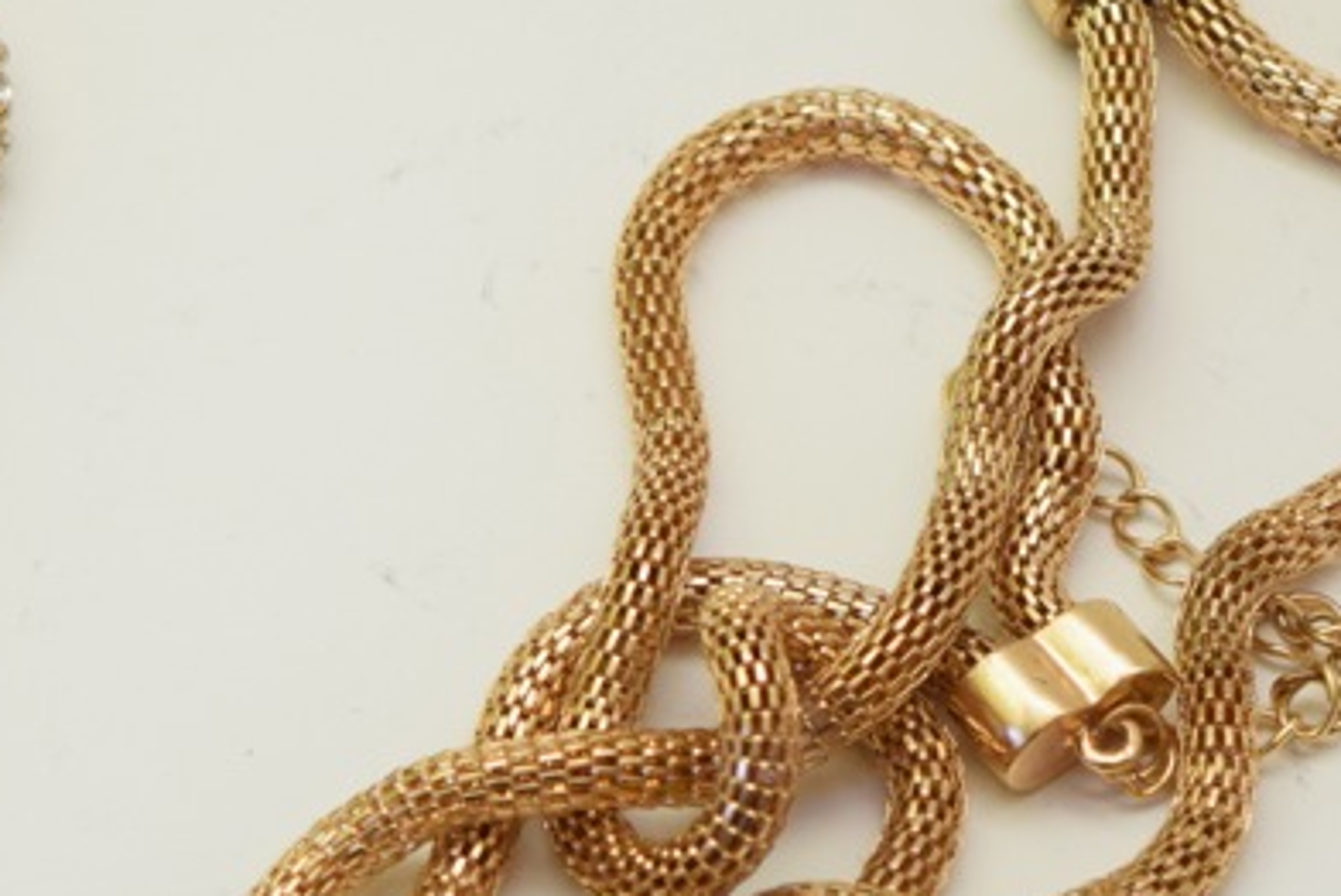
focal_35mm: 210
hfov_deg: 9.7
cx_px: 239
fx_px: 7838
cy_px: 193
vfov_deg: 6.5
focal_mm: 55
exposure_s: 1/60
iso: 1000
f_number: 5.6
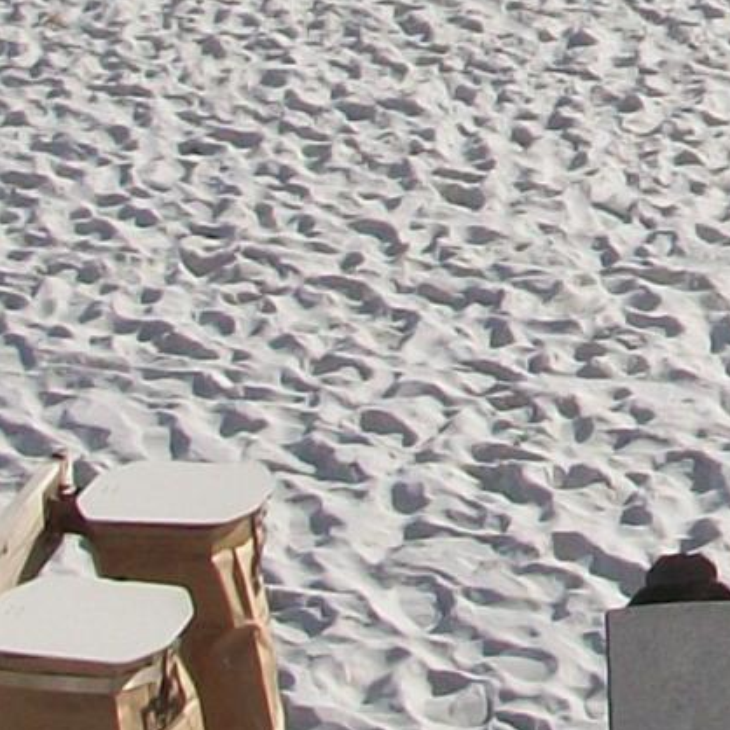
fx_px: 5297
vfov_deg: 7.7
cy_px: -424
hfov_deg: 7.5
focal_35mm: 222
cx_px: 1498
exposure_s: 1/640
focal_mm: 6.3
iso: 80
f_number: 5.6
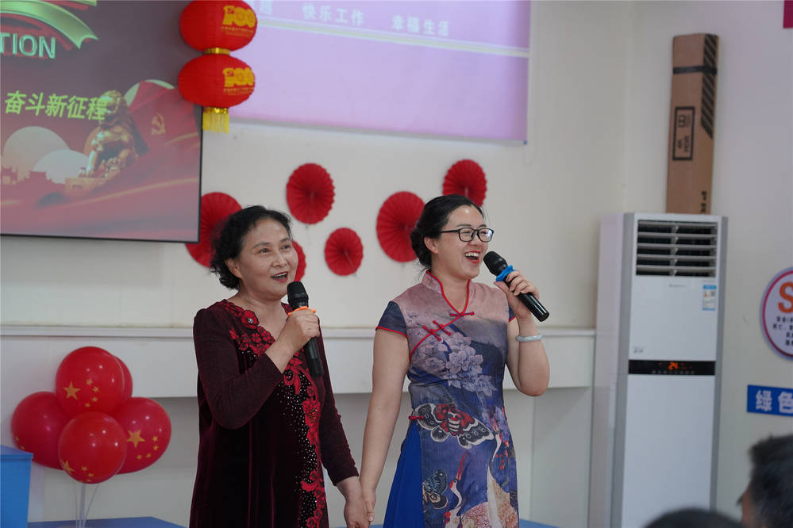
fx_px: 2070
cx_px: 396
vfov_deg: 14.6
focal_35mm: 94
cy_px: 264
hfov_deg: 21.7
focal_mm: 94
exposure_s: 1/160
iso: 2500
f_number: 4
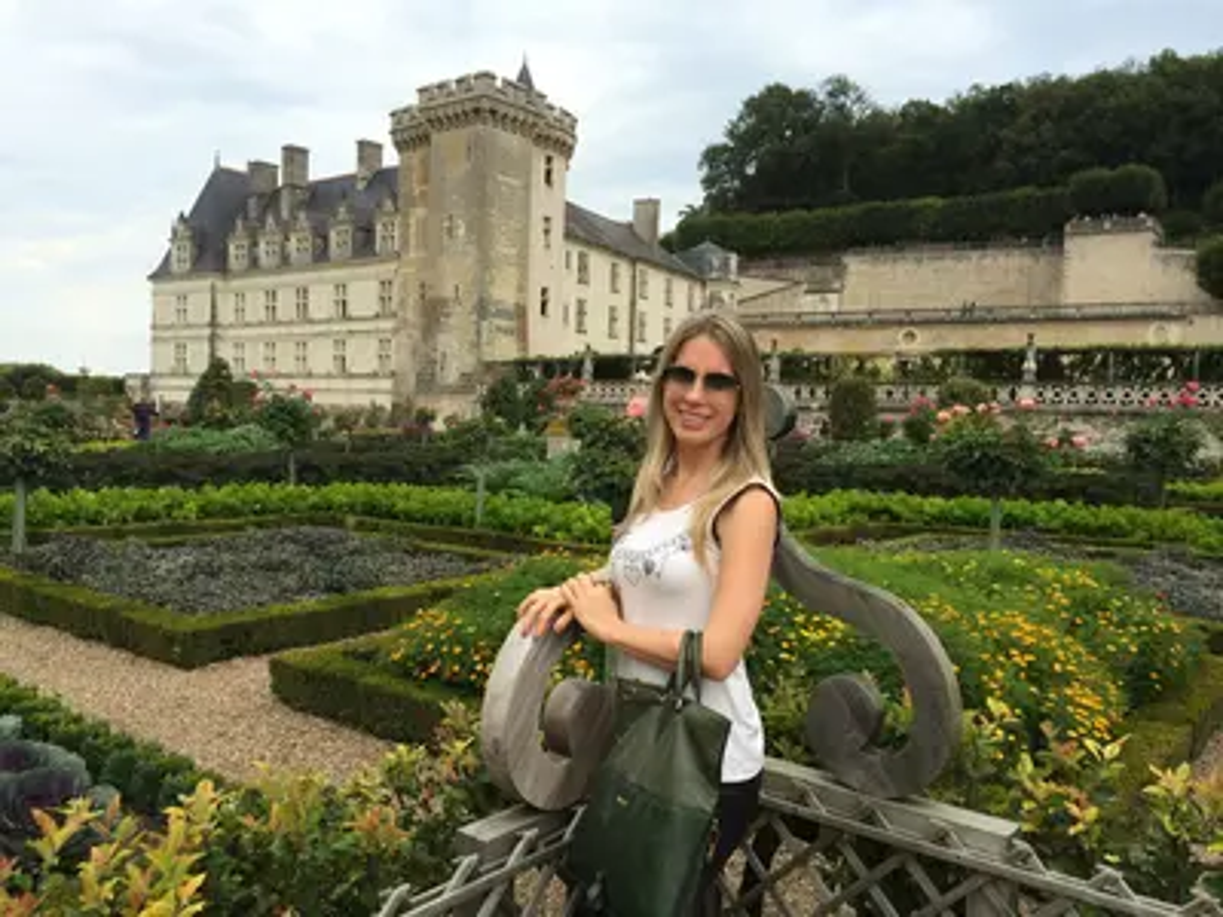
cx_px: 612
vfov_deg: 48.2
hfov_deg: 61.7
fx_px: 1025
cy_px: 458
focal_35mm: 29
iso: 32
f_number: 2.2
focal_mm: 4.15
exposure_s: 1/707
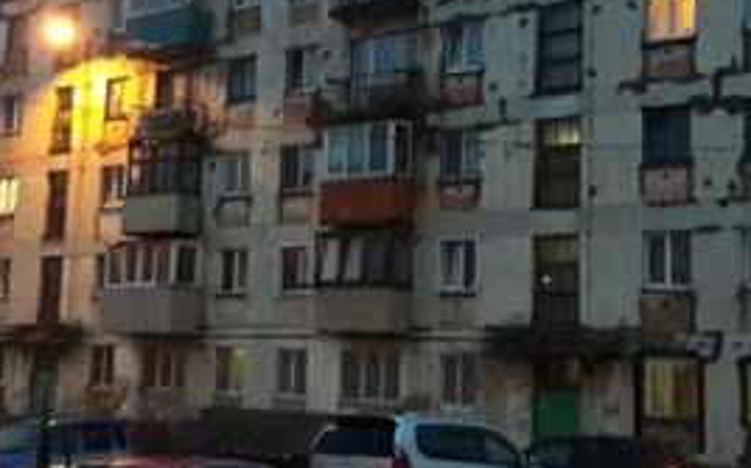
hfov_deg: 28.9
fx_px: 1452
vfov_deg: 18.3
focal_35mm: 71
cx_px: 305
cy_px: 163
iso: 800
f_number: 1.9
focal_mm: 3.7
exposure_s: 1/17
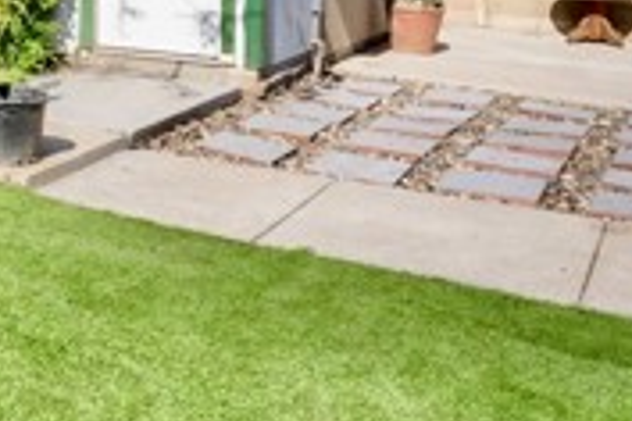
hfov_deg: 28.0
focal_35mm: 58
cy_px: -112
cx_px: -207
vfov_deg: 21.4
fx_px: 1018
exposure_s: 1/200
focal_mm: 16
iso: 64
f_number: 22
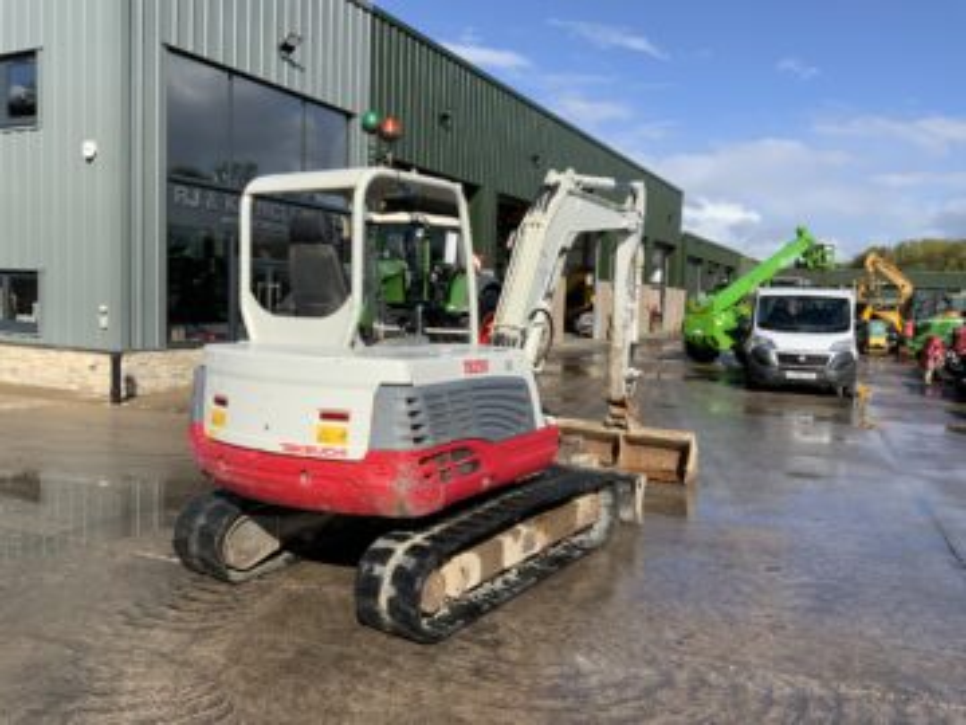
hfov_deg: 61.7
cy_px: 362
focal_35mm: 29
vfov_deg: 48.2
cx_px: 483
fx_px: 809
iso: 20
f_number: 1.8
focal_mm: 3
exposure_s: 1/2141
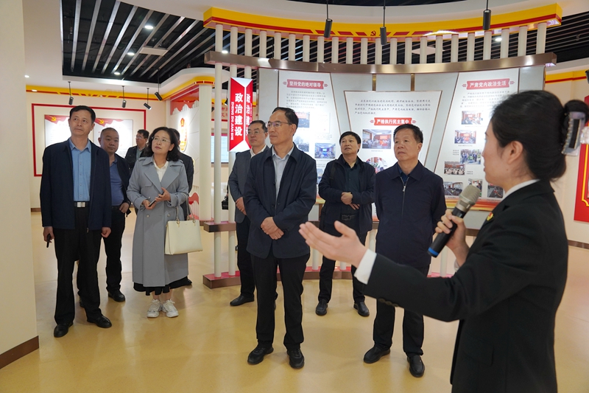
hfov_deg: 73.8
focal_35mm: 24
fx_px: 393
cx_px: 294
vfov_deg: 53.1
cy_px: 196
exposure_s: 1/160
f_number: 4
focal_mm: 24
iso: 1600
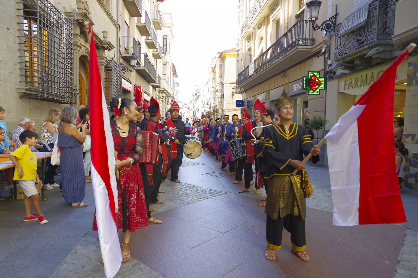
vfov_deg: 53.1
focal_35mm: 24
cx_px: 209
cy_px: 139
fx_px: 279
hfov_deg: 73.7
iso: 800
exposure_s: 1/200
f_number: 5
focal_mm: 24
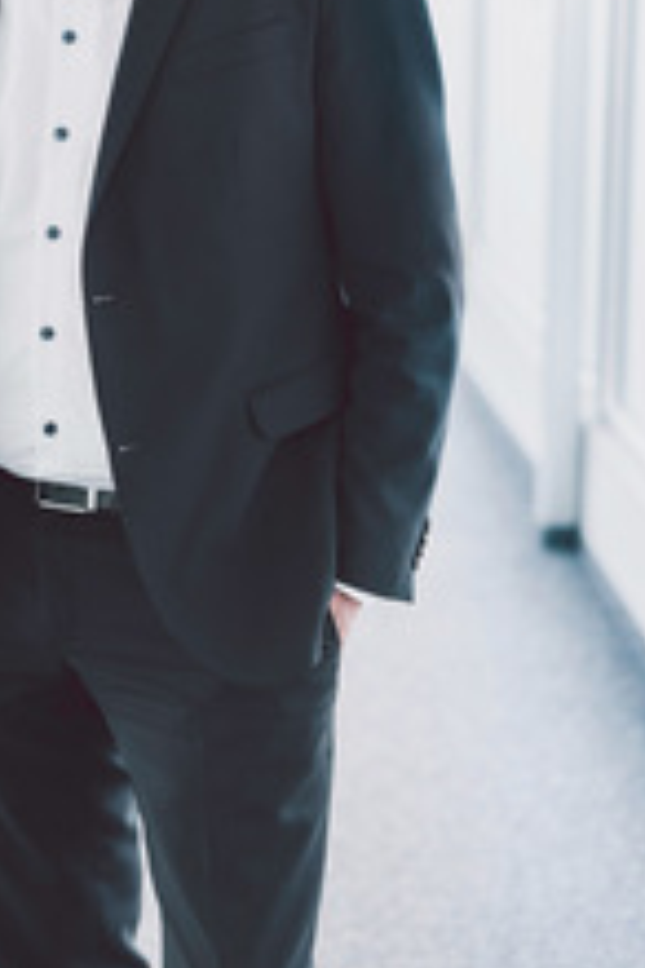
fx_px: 2445
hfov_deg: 14.9
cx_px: 117
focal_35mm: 91
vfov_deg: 21.9
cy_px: 102
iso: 800
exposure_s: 1/160
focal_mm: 50
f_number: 2
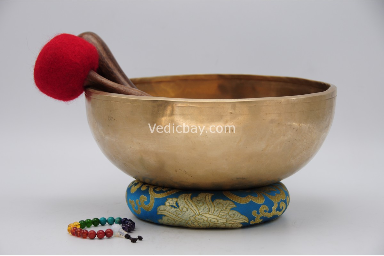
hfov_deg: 24.2
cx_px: 192
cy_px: 128
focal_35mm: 84
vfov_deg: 16.3
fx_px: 896
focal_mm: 56
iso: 200
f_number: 7.1
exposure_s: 1/200
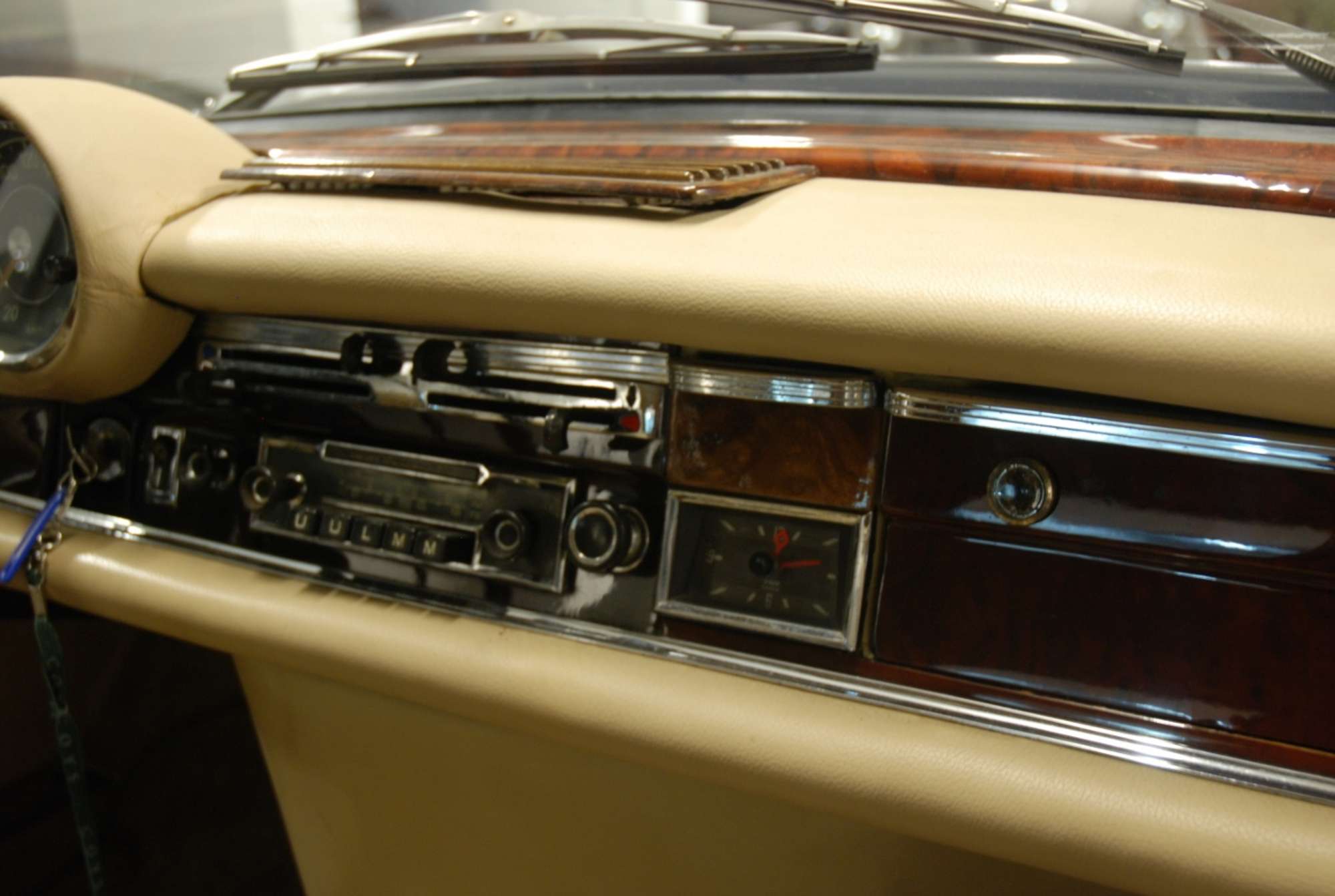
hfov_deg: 47.8
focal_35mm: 40
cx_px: 668
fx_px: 1505
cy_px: 448
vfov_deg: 33.2
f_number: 3.8
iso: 400
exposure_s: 1/4
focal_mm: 27
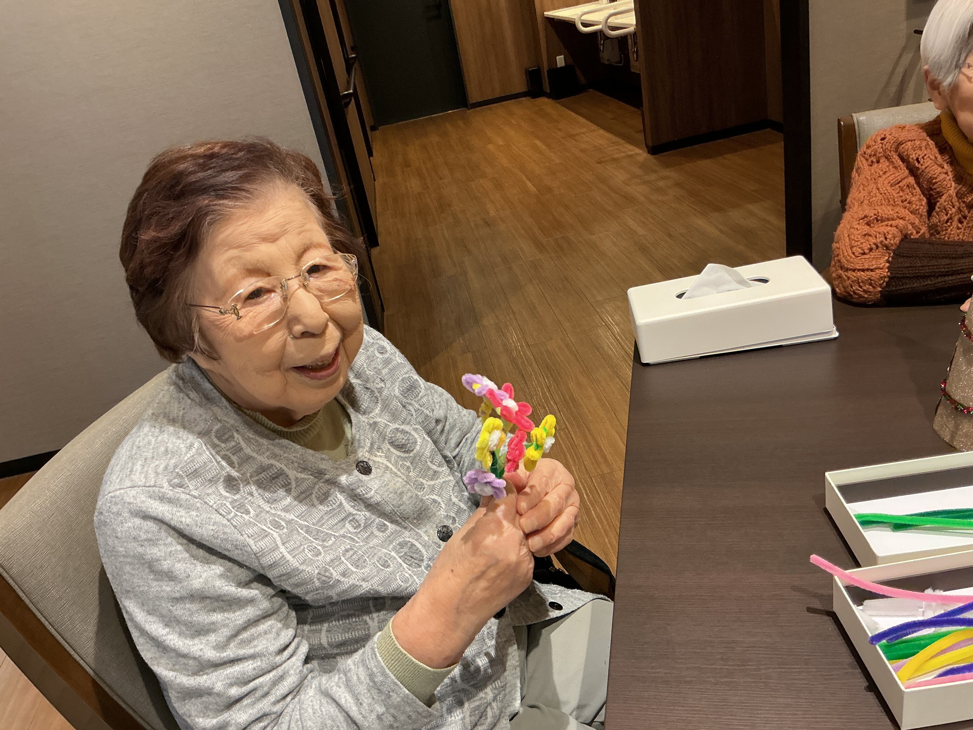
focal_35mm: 29
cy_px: 365
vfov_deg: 48.2
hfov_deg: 61.7
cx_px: 486
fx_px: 815
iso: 125
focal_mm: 3
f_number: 1.8
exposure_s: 1/60
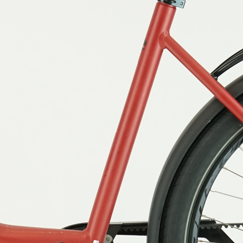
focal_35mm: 202
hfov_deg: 8.6
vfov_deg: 8.7
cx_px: 28
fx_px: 1604
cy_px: 122
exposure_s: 1/200
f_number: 6.3
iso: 1600
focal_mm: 54
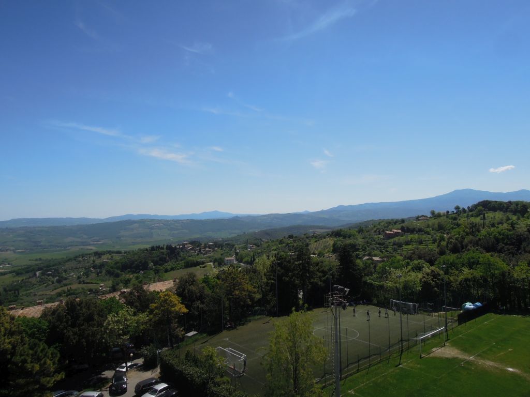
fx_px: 367
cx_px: 265
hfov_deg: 71.6
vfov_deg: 56.8
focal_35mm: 24
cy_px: 198
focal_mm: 4.3
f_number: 5.6
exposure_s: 1/1250
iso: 160
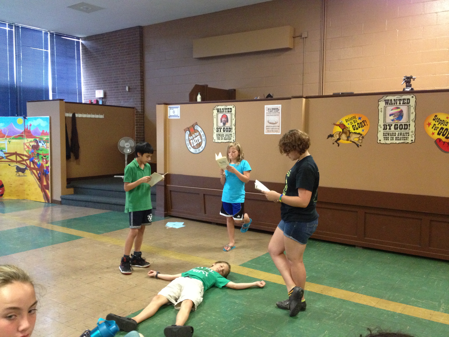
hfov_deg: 52.6
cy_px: 168
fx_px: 454
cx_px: 224
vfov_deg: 40.7
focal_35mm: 35
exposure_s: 1/20
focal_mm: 4.28
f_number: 2.4
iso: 320
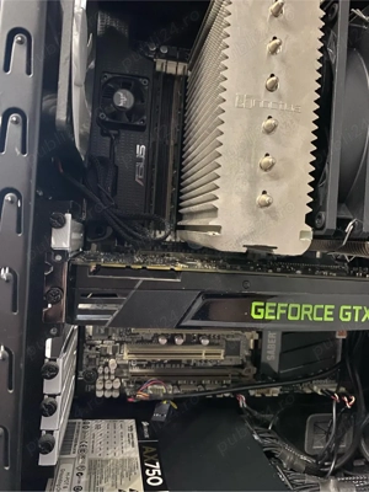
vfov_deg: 67.3
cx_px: 184
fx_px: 370
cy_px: 246
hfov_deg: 53.1
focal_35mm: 26
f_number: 1.8
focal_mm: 4.25
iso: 800
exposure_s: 1/20
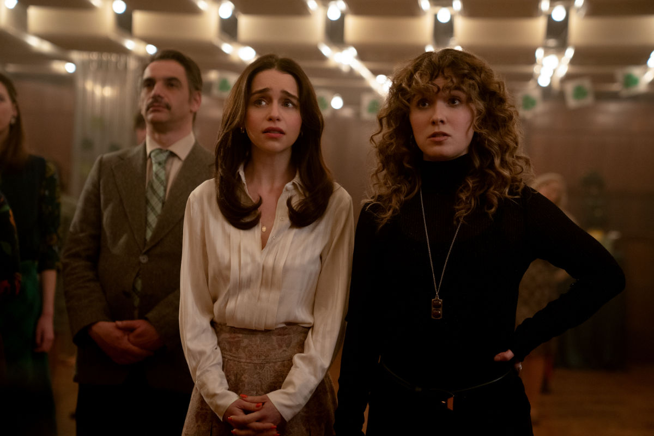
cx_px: 327
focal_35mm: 70
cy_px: 218
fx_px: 1272
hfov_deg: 28.8
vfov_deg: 19.5
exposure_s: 1/125
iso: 2500
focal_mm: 70
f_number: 2.8
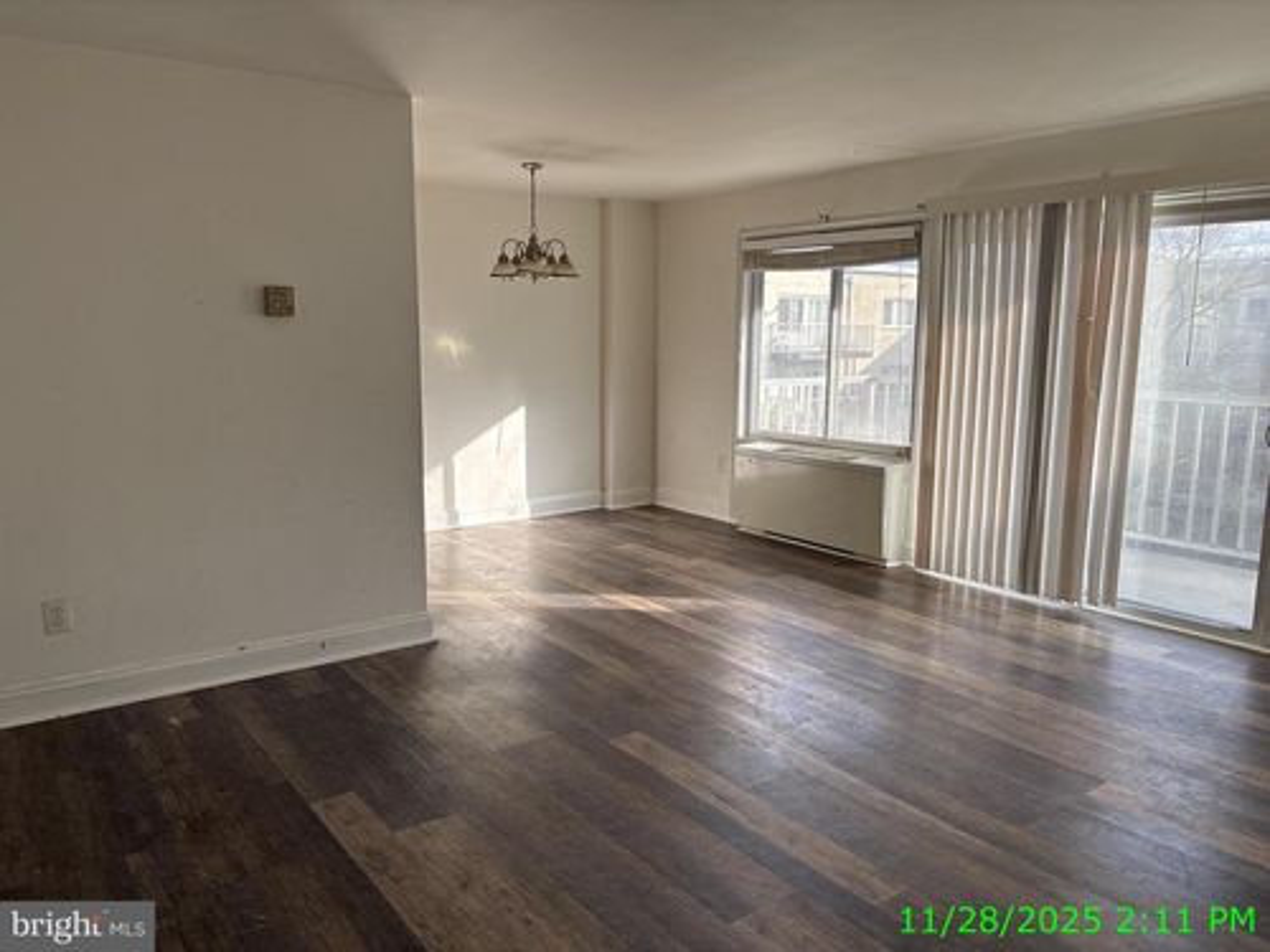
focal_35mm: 26
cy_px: 476
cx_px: 635
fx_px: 954
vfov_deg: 53.1
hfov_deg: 67.3
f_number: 1.6
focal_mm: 5.96
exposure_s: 1/347
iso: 50
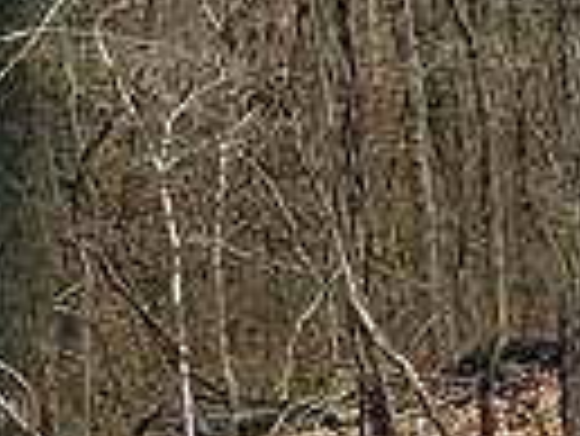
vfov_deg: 13.0
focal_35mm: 111
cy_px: -81
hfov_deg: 16.0
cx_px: 917
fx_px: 1862
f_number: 2.2
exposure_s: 1/651
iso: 50
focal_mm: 2.22
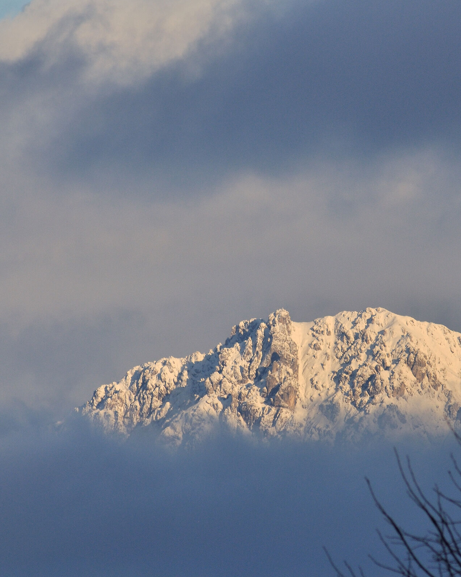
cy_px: 288
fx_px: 10850
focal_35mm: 636
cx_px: 345
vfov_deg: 3.0
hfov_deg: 2.4
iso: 200
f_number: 11
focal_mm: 300
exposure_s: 1/250
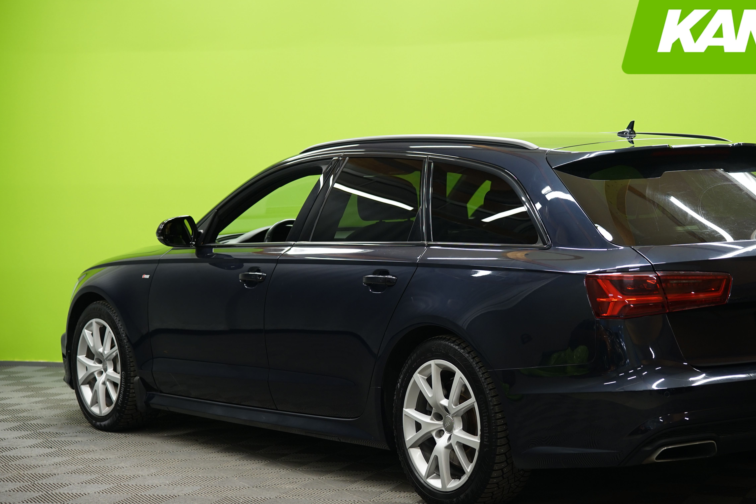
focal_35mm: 82
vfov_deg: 16.6
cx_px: 496
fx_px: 1722
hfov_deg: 24.7
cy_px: 290
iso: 400
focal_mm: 62
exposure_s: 1/30
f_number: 2.8
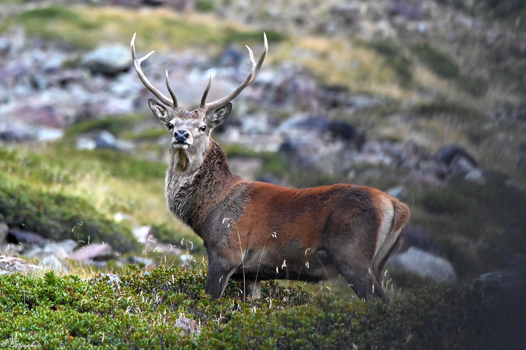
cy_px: 175
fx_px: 8177
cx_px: 263
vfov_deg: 2.5
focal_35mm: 560
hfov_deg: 3.7
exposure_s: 1/640
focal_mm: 560
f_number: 8
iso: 16000
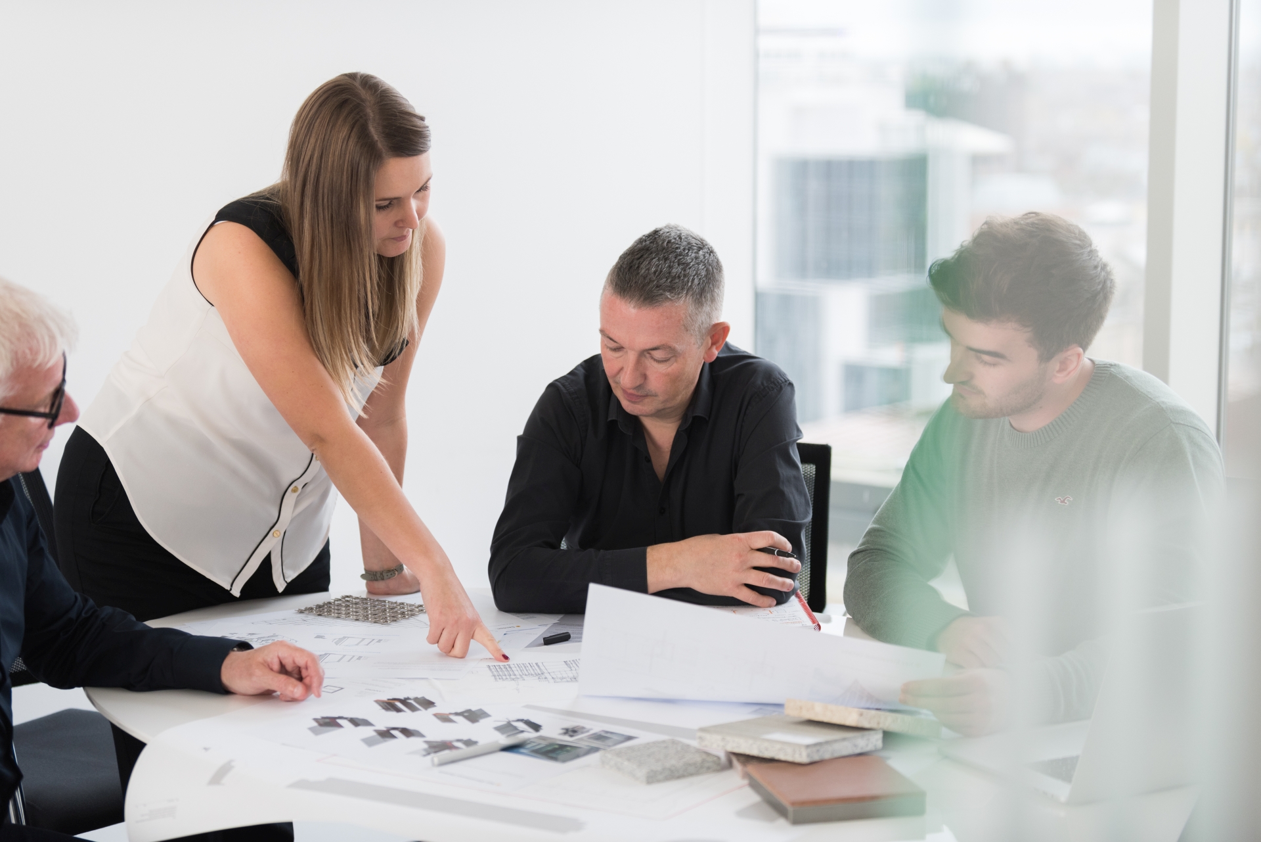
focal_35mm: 70
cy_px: 421
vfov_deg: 19.5
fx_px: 2452
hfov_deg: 28.8
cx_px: 630
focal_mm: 70
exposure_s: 1/160
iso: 500
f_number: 2.8
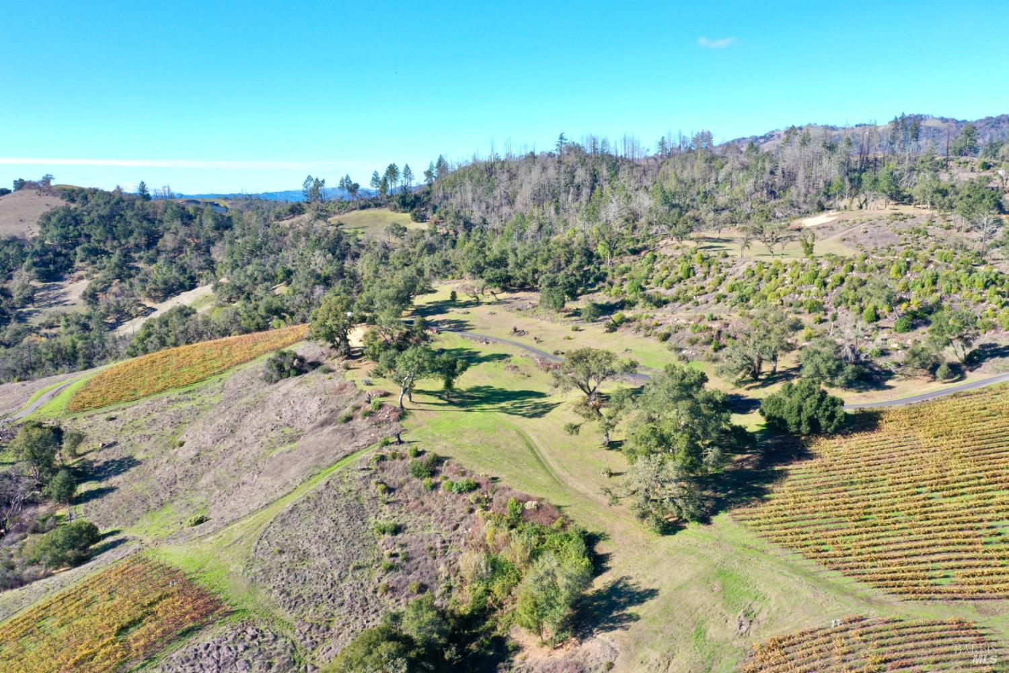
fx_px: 785
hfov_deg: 65.5
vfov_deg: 46.4
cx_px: 504
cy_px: 336
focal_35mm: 28
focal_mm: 10.26
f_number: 6.3
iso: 100
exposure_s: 1/160
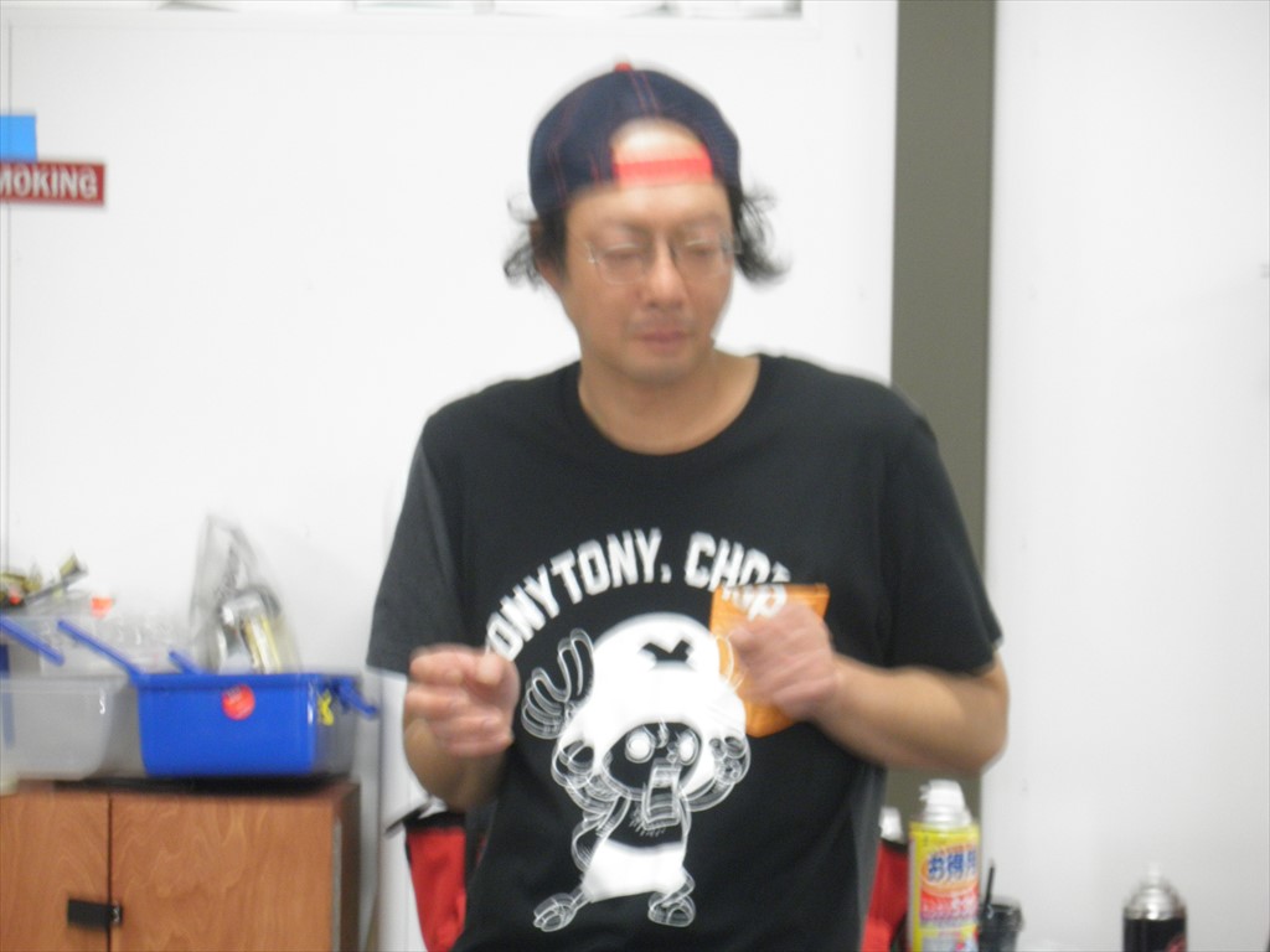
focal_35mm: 280
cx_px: 635
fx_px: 10273
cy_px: 476
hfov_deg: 7.1
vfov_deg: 5.3
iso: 200
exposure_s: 1/4
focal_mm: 50
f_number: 5.9
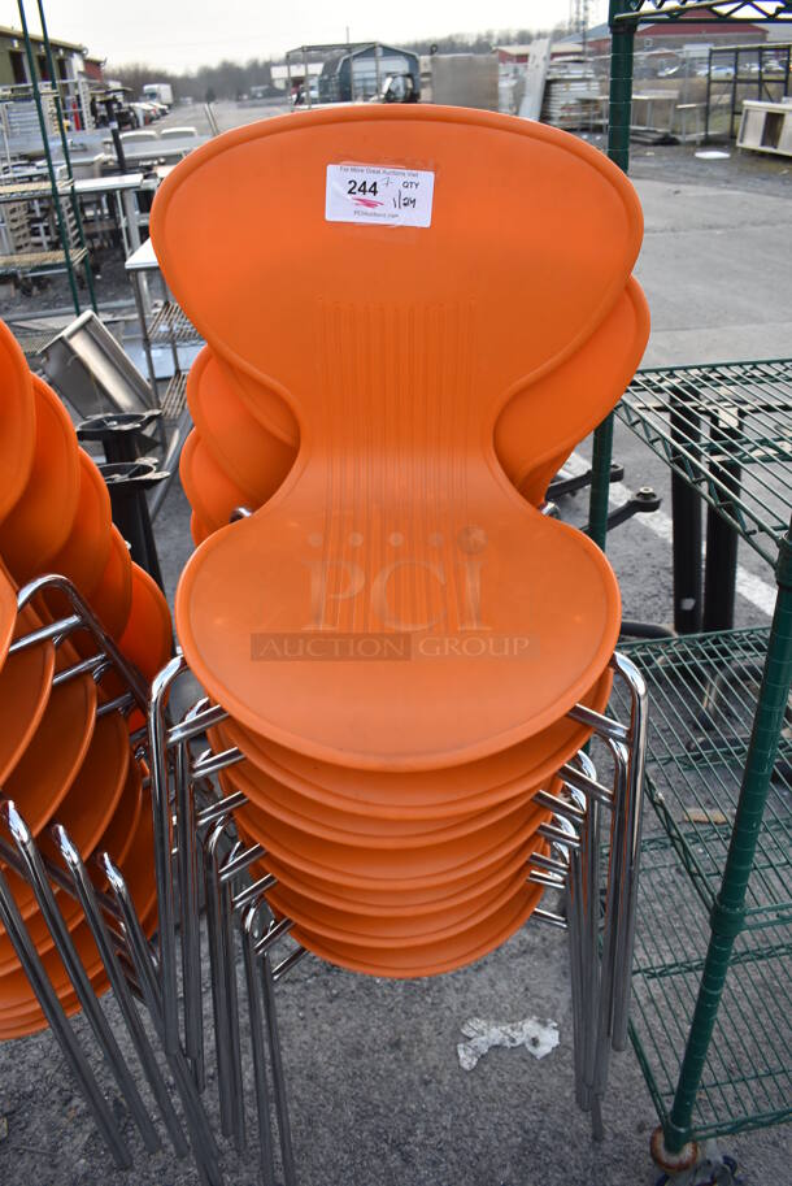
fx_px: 890
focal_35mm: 27
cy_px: 593
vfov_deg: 67.3
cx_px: 396
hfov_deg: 48.0
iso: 360
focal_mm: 18
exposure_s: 1/125
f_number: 5.6
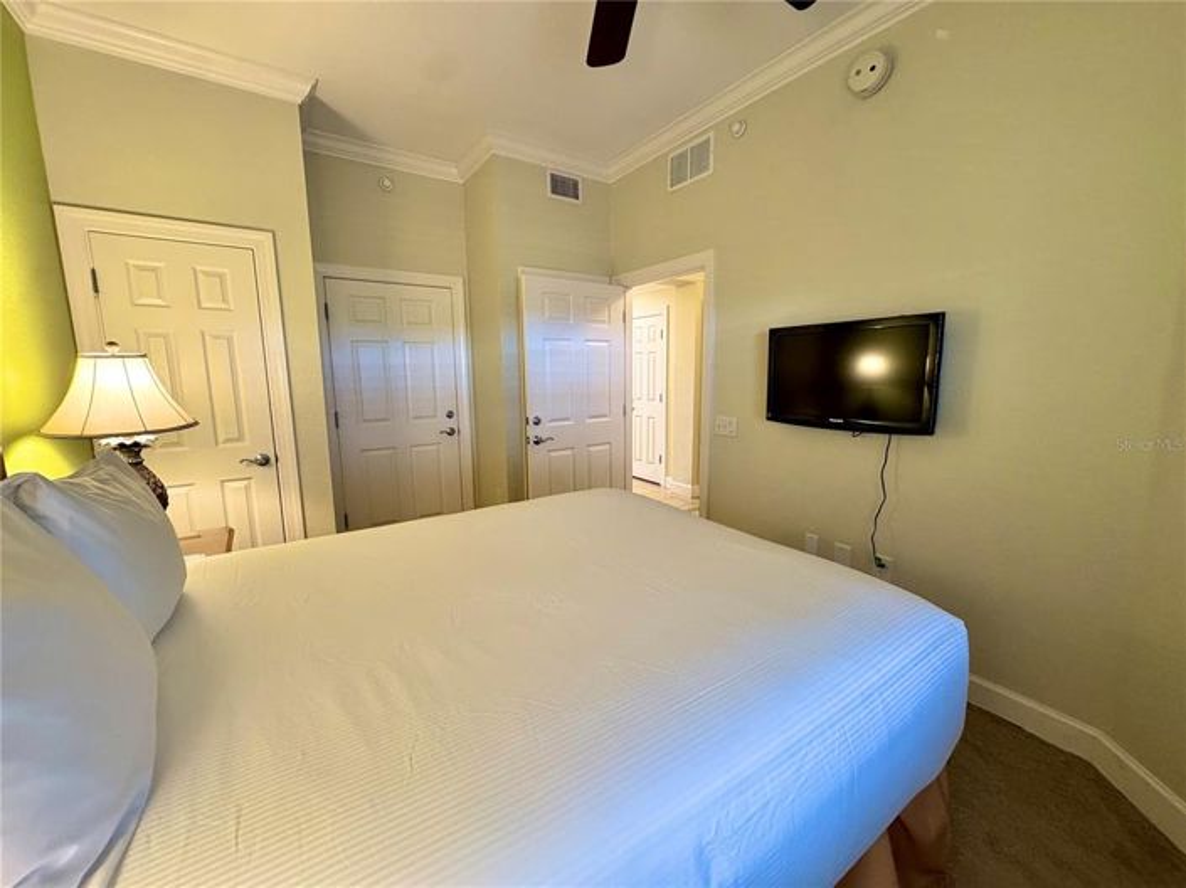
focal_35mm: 14
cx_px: 593
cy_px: 444
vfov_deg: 85.6
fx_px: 479
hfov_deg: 102.1
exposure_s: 1/60
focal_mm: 2.22
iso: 250
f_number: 2.2
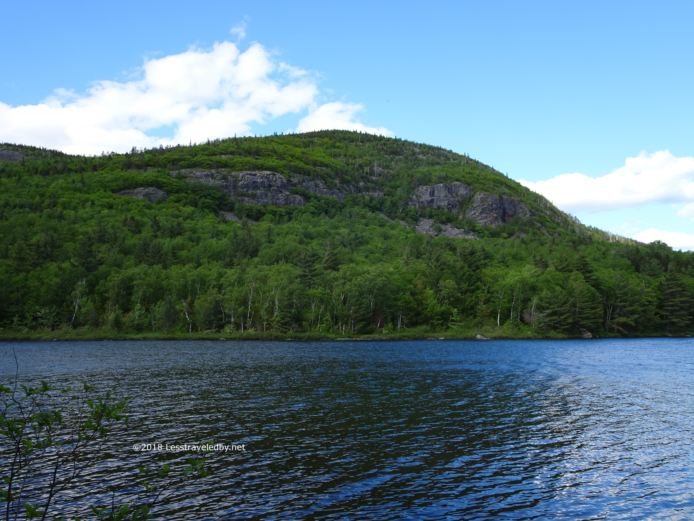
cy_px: 260
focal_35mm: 32
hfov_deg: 56.8
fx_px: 642
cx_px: 347
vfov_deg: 44.2
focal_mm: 5.43
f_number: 4
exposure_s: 1/320
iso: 80
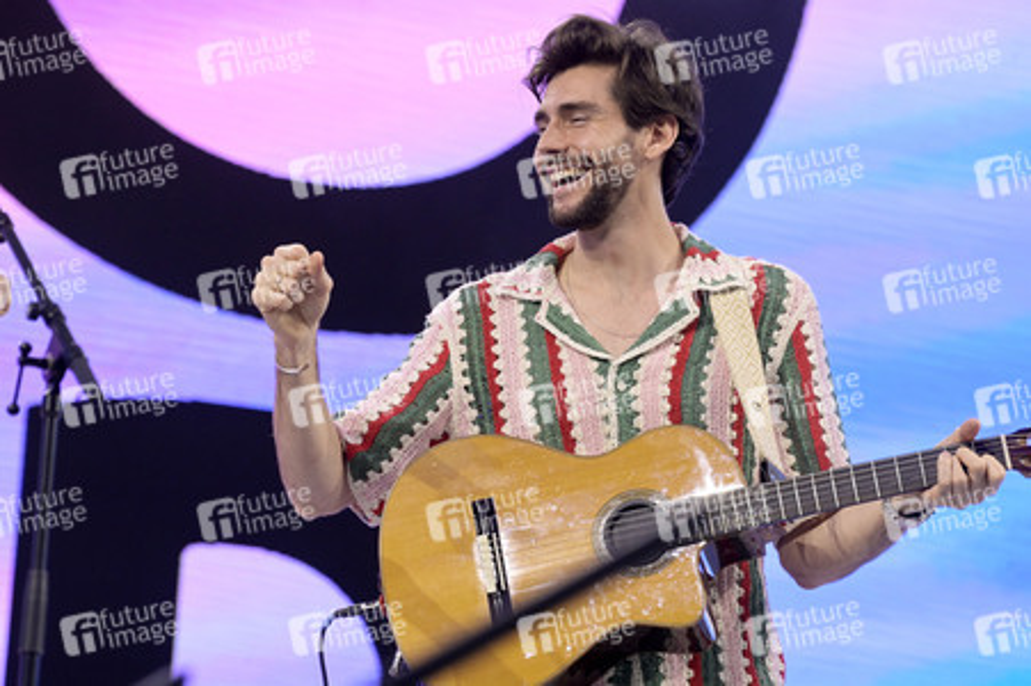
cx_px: 516
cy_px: 343
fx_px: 6868
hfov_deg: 8.6
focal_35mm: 240
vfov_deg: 5.7
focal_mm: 240
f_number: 6.3
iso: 4000
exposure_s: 1/1000
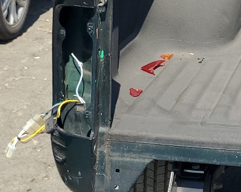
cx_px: 352
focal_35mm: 96
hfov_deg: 18.0
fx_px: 684
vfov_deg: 15.9
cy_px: 47
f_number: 1.5
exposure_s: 1/2500
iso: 50
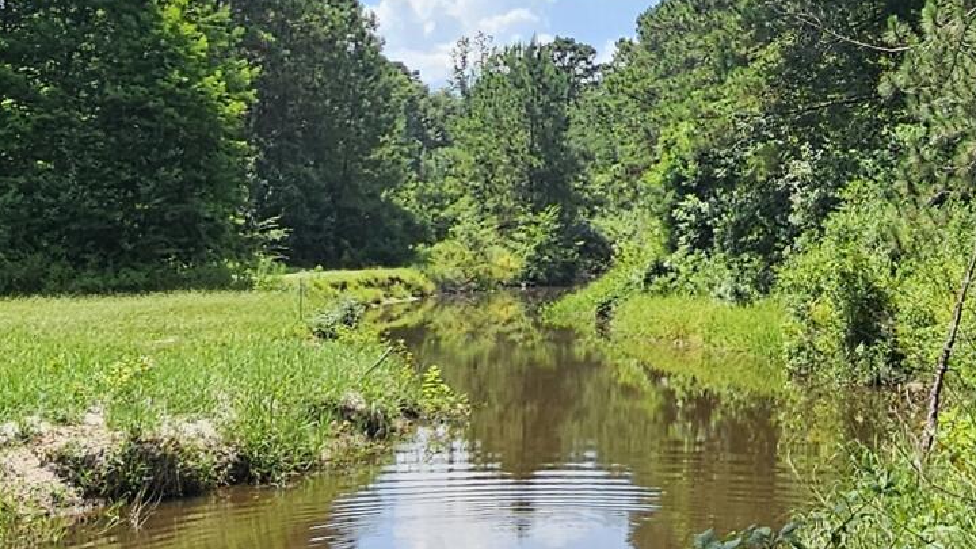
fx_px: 1527
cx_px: 786
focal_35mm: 59
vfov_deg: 20.0
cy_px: 58
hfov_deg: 34.3
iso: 50
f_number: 2.2
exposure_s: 1/1563
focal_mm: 2.2
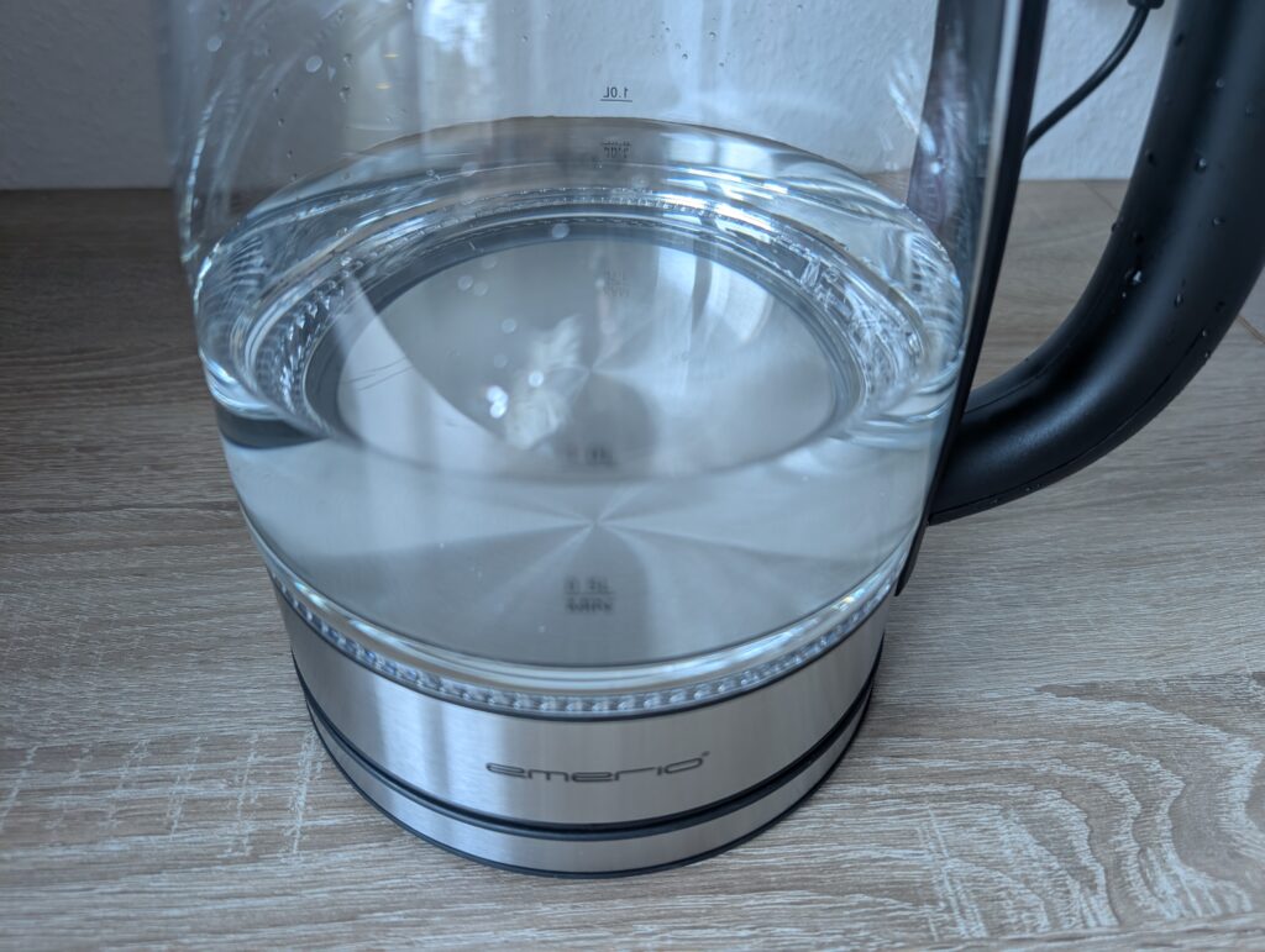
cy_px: 476
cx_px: 632
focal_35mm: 24
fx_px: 878
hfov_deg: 71.5
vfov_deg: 56.9
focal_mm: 6.9
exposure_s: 1/98.2
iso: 191
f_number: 1.68
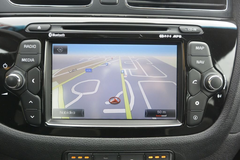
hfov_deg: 67.4
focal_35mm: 27
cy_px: 80
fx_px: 180
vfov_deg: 47.9
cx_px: 120
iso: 400
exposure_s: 1/100
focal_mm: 10
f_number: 3.5
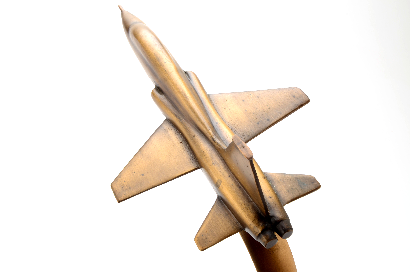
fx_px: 528
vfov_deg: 28.8
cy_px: 136
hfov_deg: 42.4
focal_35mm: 46
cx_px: 205
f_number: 20
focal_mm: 31
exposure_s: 1/160
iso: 100
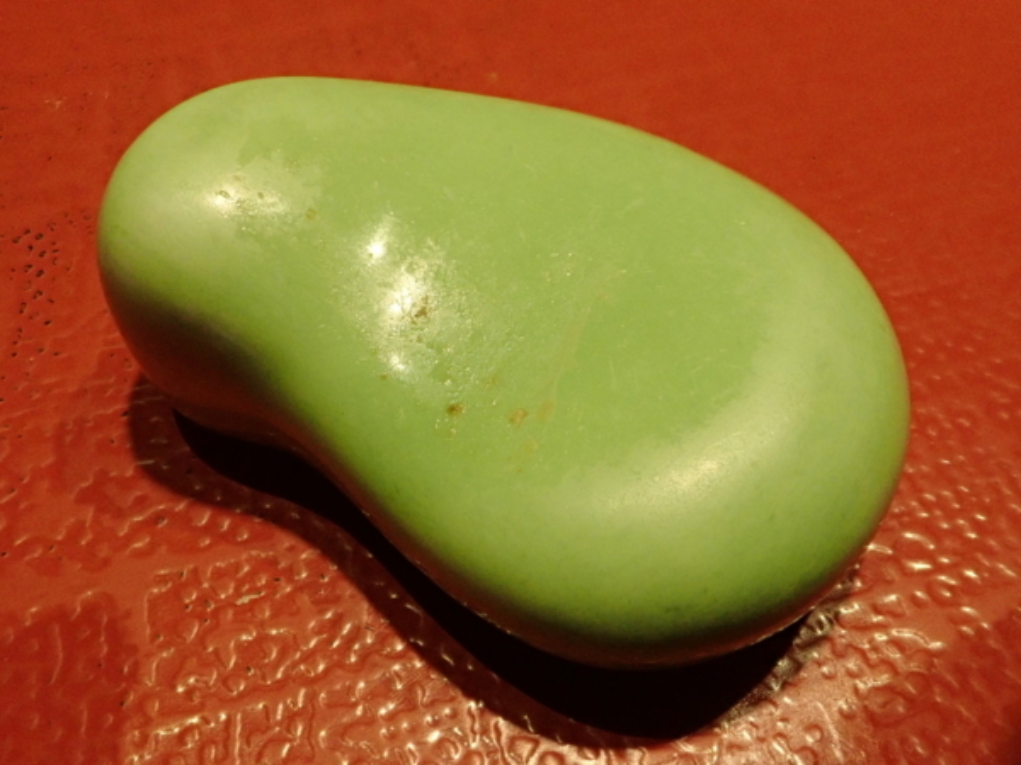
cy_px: 382
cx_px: 510
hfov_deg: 60.0
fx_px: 885
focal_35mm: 30
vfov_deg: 46.8
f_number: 3.2
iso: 800
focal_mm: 5.5
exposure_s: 1/30
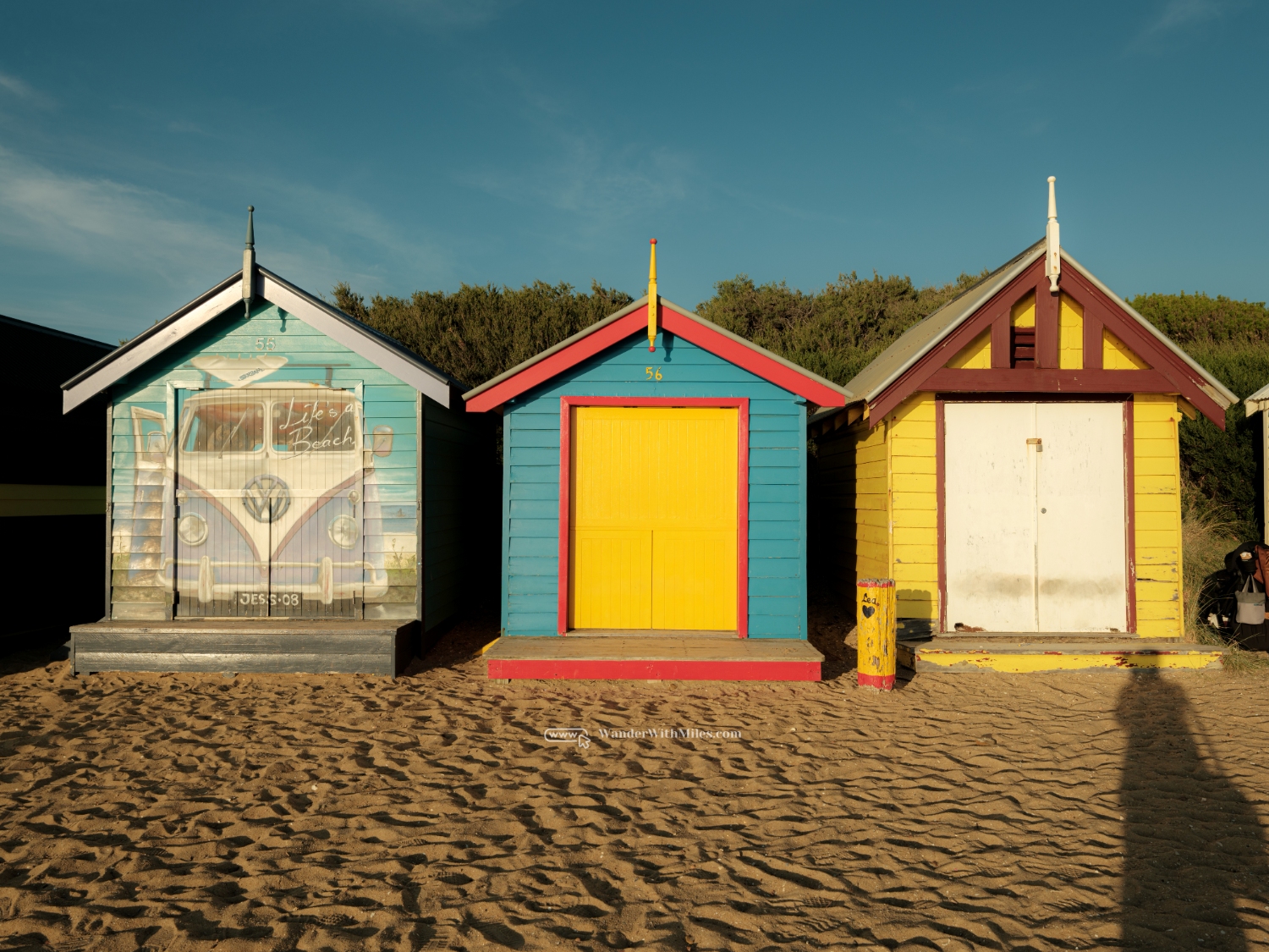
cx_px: 634
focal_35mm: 24
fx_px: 880
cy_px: 476
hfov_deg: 71.6
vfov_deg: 56.8
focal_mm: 30.8
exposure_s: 1/350
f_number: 9
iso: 200
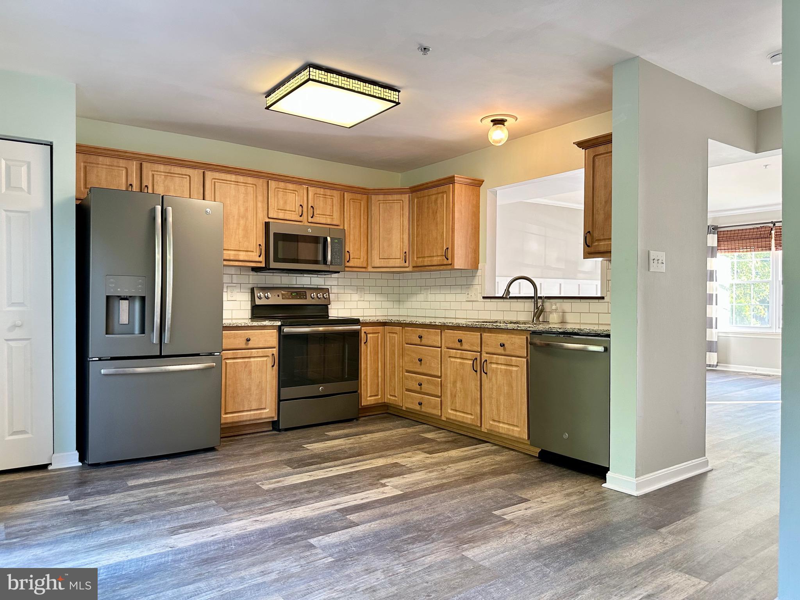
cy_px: 300
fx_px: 555
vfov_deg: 56.8
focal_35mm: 24
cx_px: 400
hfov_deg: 71.6
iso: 160
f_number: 1.78
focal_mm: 6.86
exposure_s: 1/60
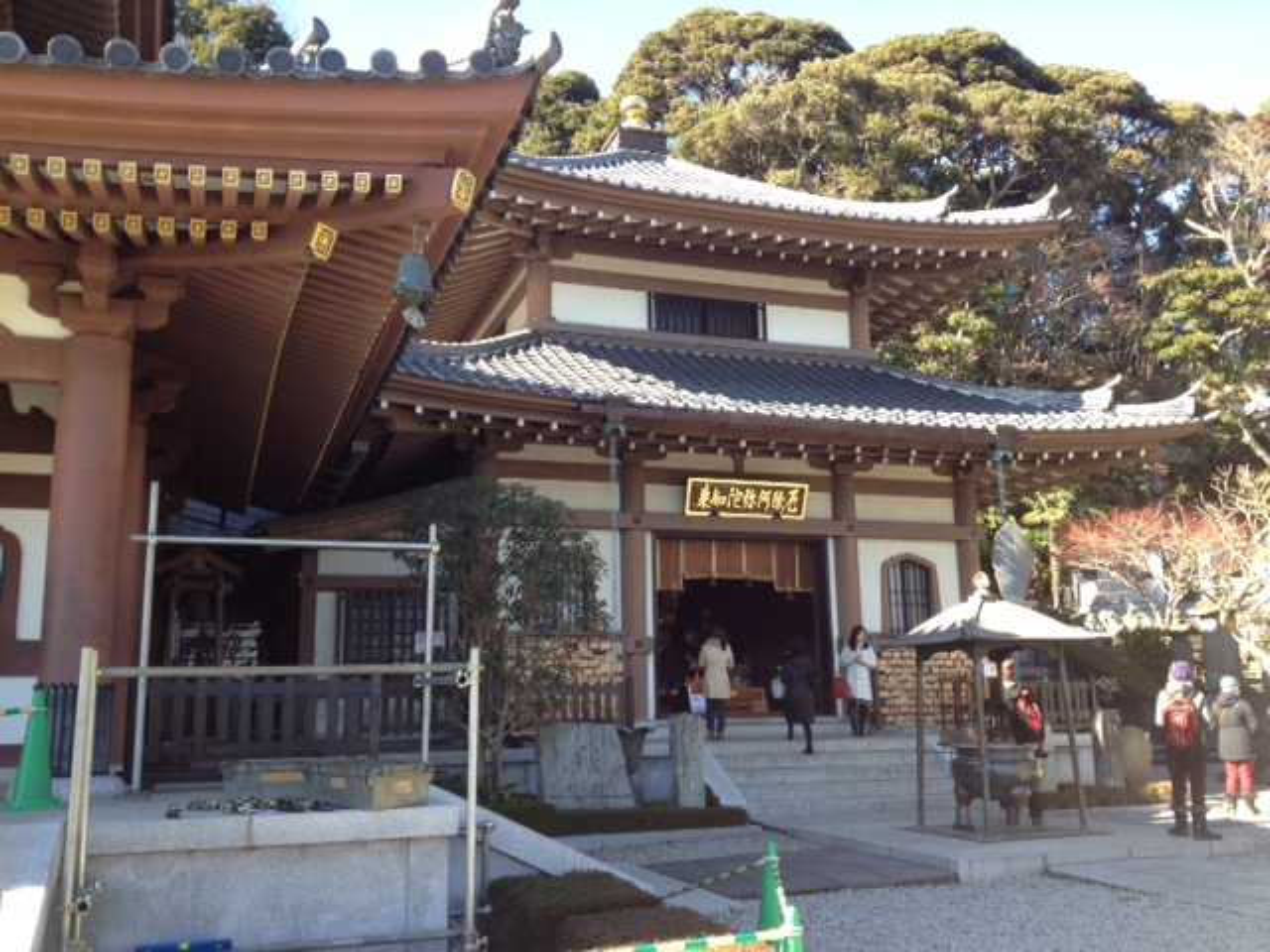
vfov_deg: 40.7
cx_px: 635
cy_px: 476
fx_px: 1284
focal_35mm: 35
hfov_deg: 52.6
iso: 64
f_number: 2.4
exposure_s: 1/230
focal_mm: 4.28
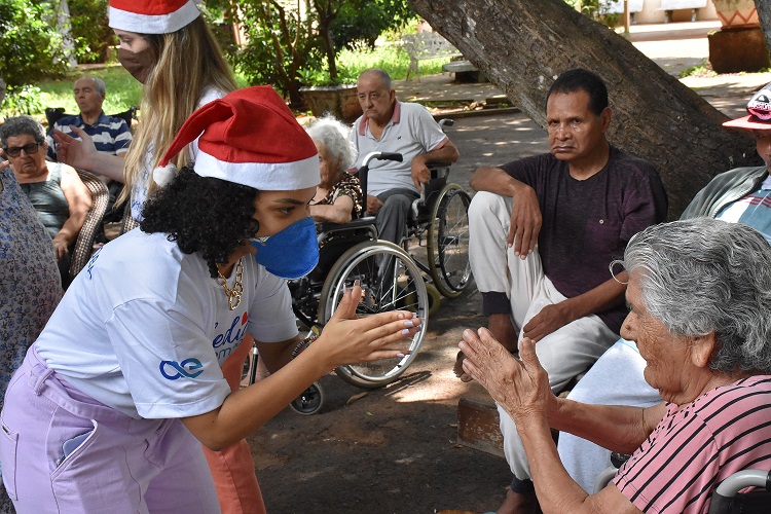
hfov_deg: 35.1
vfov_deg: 23.8
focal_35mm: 57
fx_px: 1221
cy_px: 257
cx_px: 386
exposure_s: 1/500
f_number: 11
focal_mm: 38
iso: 3200
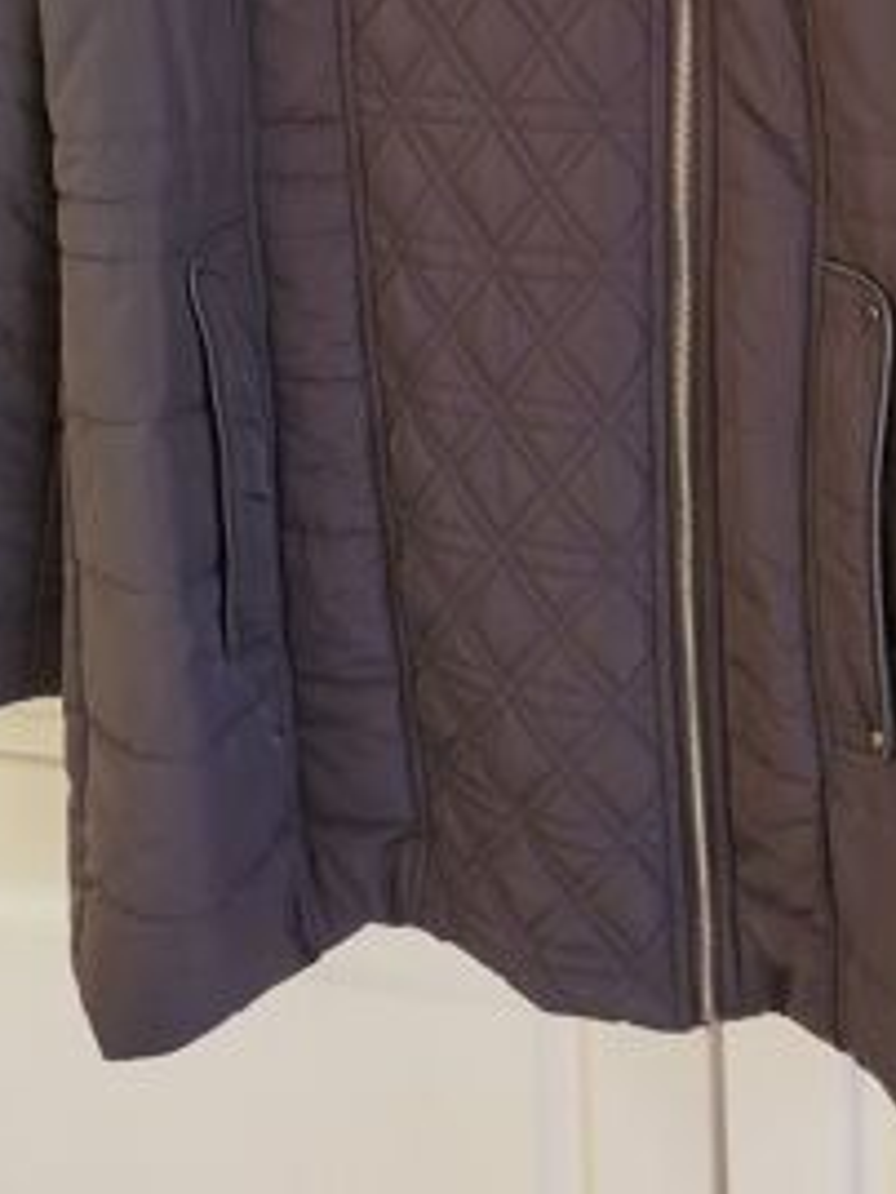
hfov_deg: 25.4
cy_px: -80
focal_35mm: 57
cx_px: 670
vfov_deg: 30.6
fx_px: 1966
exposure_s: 1/100
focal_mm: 5.31
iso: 80
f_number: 1.7
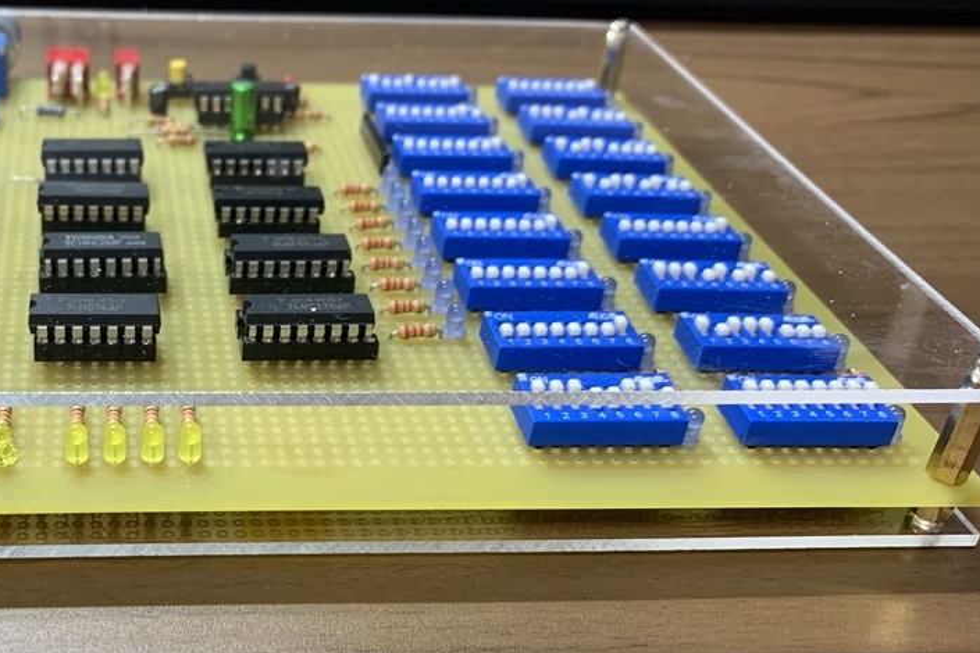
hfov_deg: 40.8
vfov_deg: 29.1
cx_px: 181
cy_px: 425
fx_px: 1252
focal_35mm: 46
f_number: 1.8
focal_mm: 4.25
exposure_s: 1/57
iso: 125
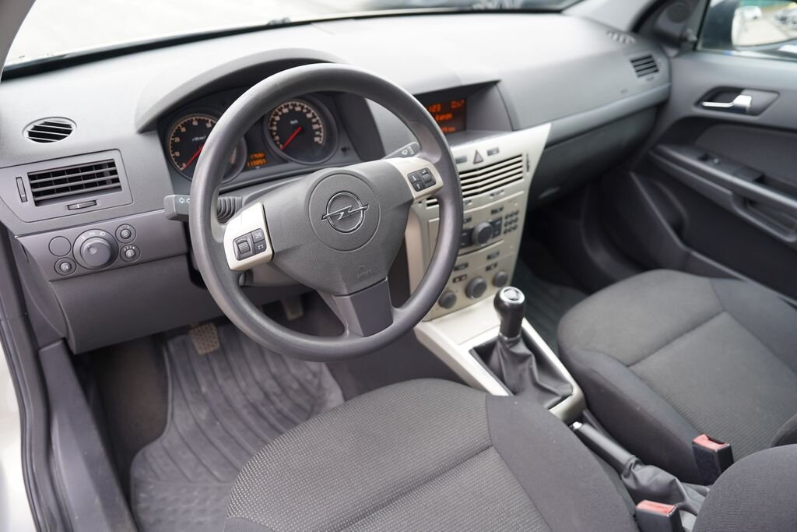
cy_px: 266
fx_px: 642
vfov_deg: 45.0
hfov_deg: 63.7
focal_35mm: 29
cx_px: 398
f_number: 3.2
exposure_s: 1/40
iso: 100
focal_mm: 29
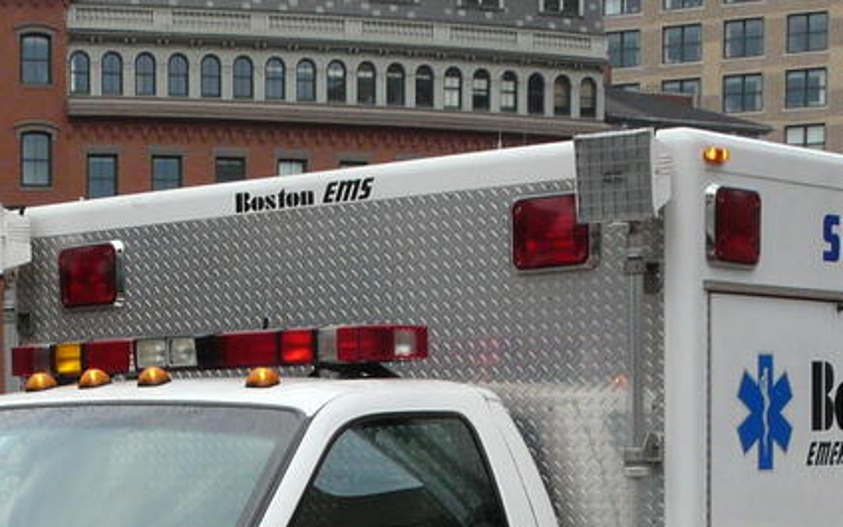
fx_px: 2412
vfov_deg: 12.0
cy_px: 720
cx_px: 125
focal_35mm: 105
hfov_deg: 19.5
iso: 125
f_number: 3.6
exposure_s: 1/160
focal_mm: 5.8
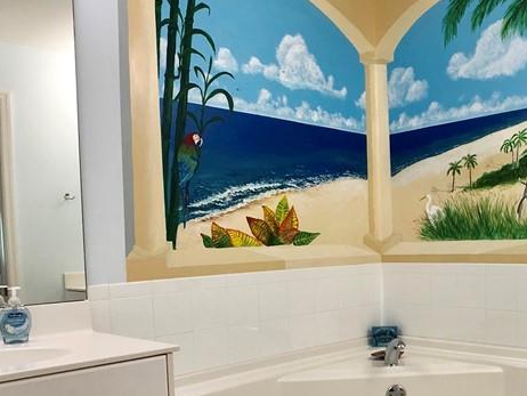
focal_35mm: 62
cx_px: 421
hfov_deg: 30.4
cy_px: 273
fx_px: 944
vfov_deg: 23.5
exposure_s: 1/40
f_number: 1.8
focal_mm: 3.99
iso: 25
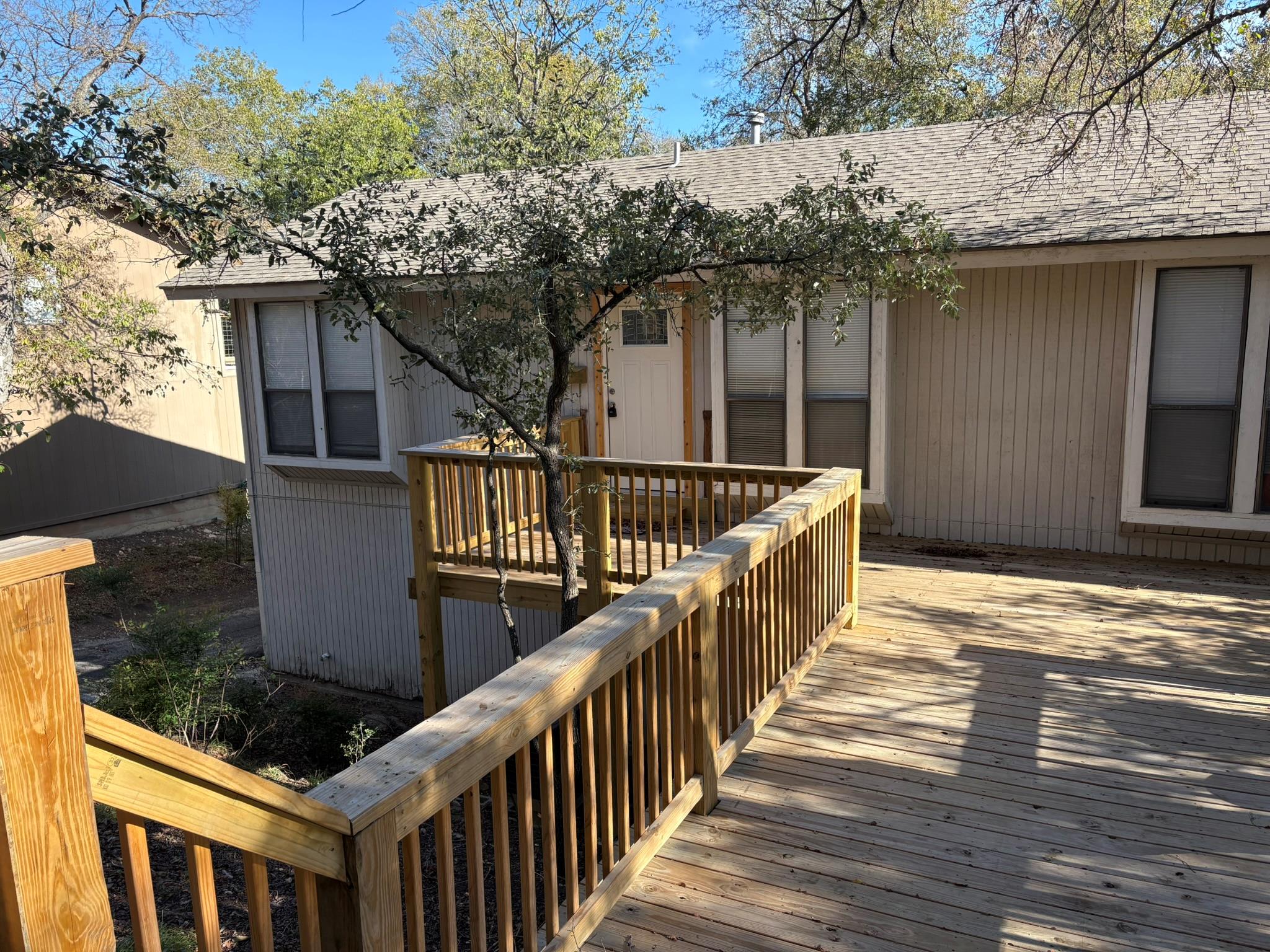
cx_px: 635
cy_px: 476
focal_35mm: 26
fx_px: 954
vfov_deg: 53.1
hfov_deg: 67.3
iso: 64
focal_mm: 5.96
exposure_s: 1/973
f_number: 1.6
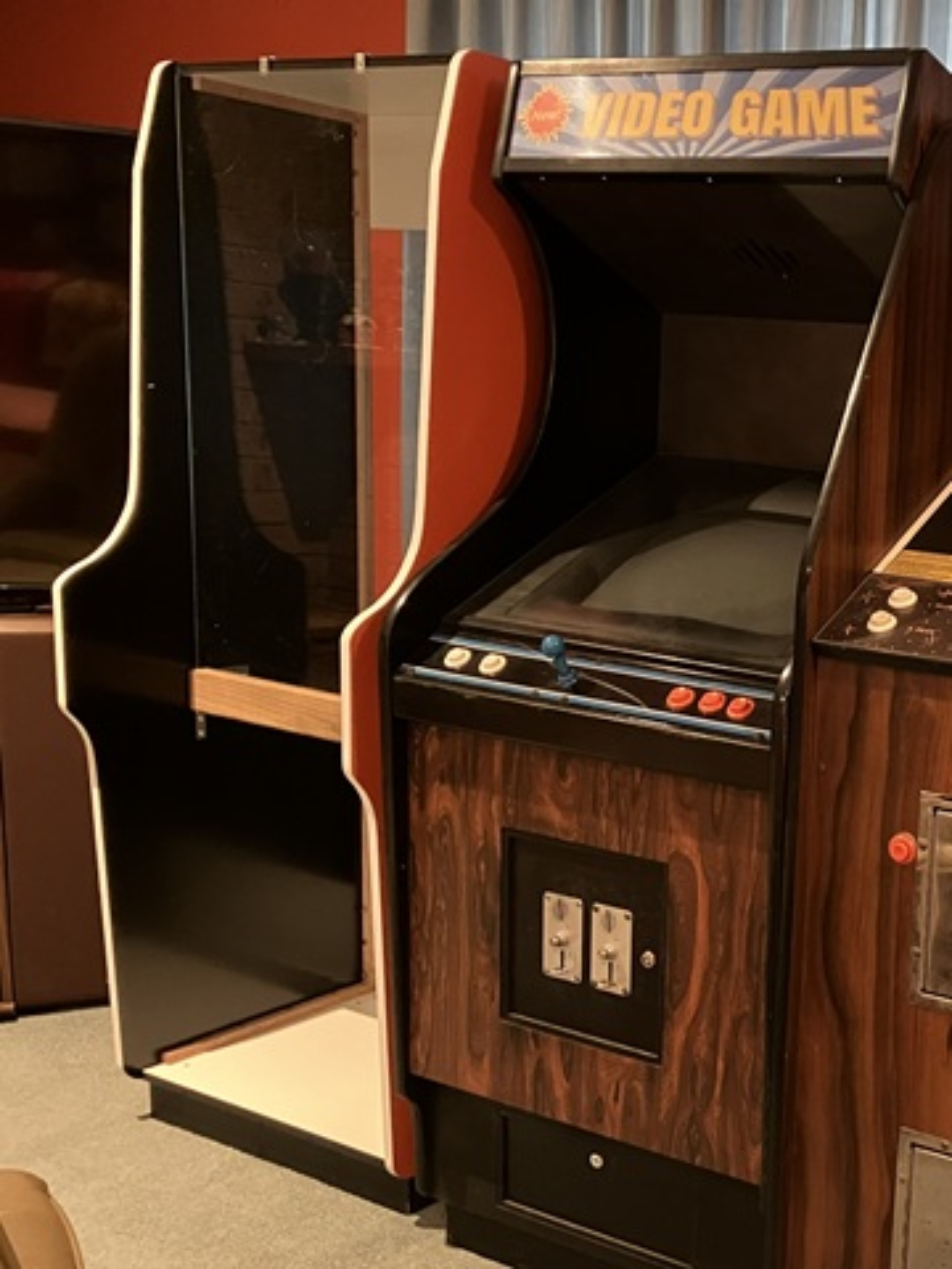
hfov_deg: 49.7
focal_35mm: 28
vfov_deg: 63.4
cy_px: 634
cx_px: 476
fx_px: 1027
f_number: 1.8
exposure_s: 1/20
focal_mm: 3.99
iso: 640
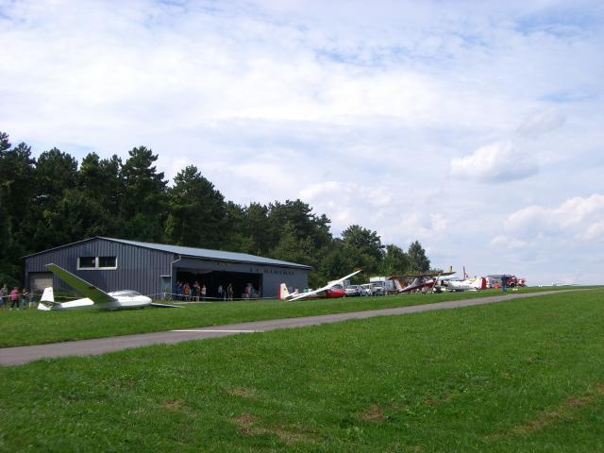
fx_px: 960
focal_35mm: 55
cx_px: 302
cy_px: 226
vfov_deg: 26.6
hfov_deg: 34.9
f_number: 5.2
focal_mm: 9
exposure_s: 1/400
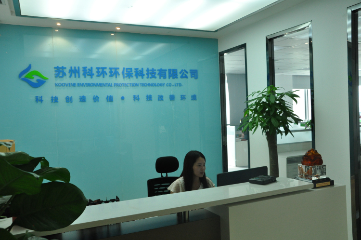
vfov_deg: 39.9
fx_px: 330
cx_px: 180
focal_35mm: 33
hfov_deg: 57.3
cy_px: 120
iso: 1250
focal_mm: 22
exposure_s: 1/60
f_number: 7.1
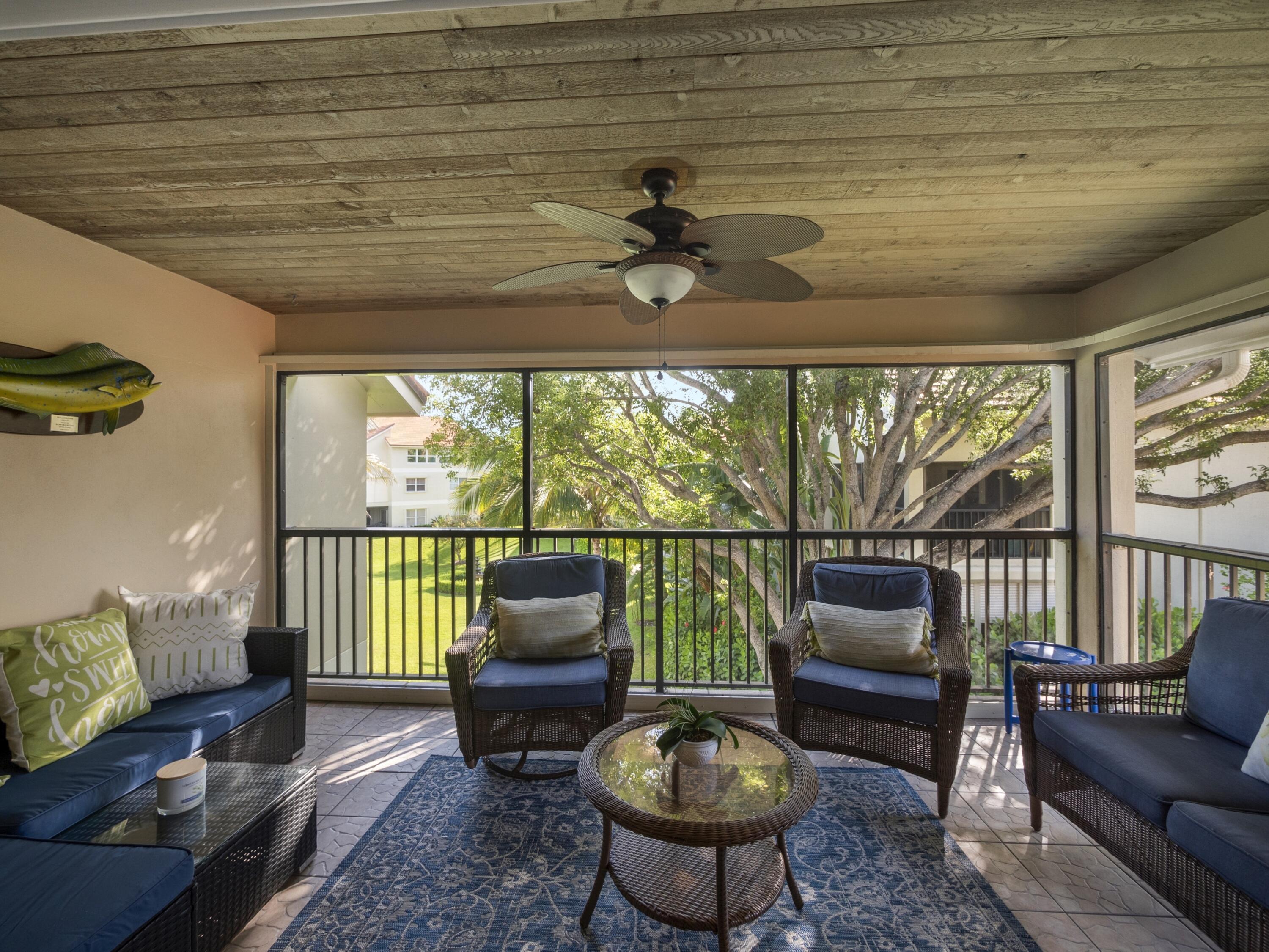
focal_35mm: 14
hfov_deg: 102.1
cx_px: 634
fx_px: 513
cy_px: 476
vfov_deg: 85.7
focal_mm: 7
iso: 200
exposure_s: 1/125
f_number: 4.5
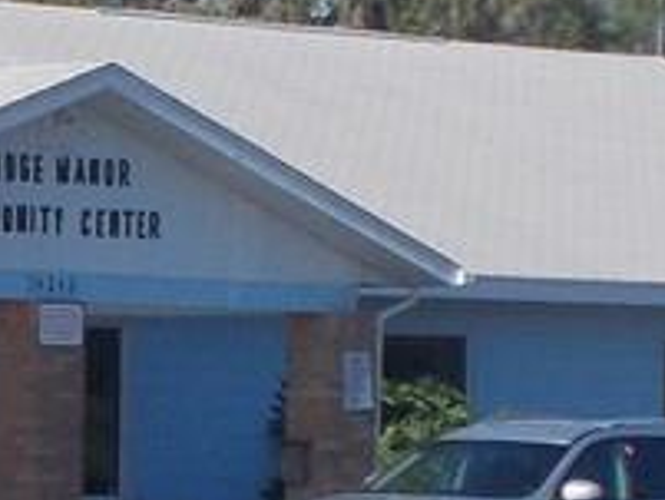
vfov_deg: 5.5
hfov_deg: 7.2
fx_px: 5209
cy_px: 344
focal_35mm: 271
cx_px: -248
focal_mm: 6
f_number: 9.2
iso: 80
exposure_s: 1/125
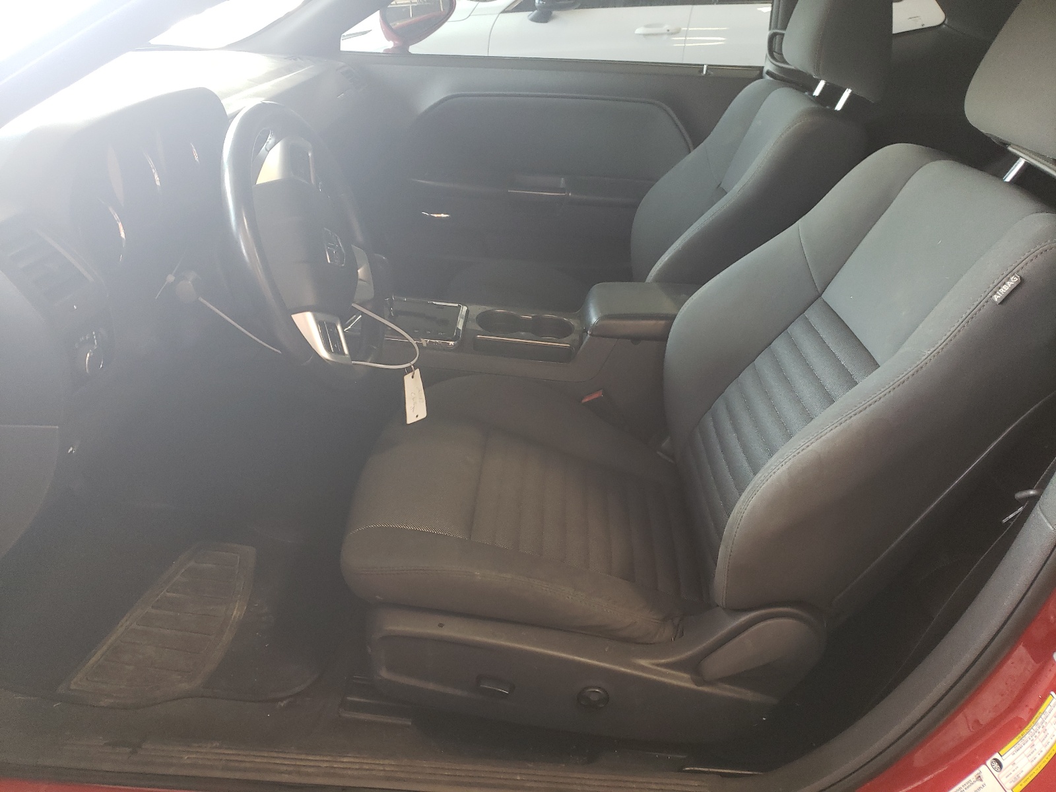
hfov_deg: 67.3
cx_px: 528
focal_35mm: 26
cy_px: 396
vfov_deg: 53.1
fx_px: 793
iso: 115
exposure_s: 1/50
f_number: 1.5
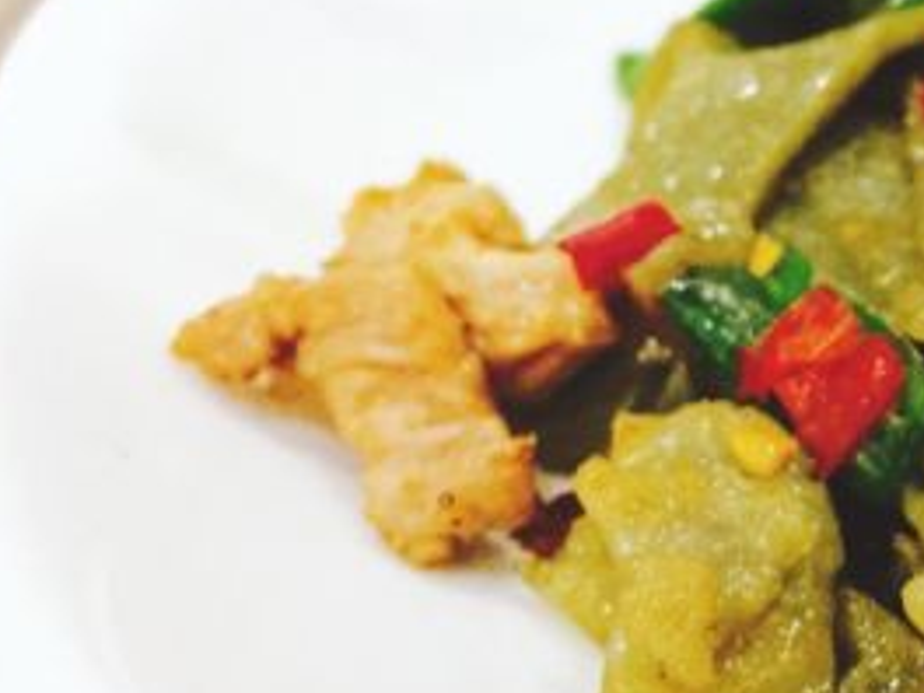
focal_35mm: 77
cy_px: 257
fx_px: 2055
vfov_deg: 19.1
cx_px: 1018
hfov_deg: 23.7
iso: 250
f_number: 2.2
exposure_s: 1/25
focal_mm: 4.15
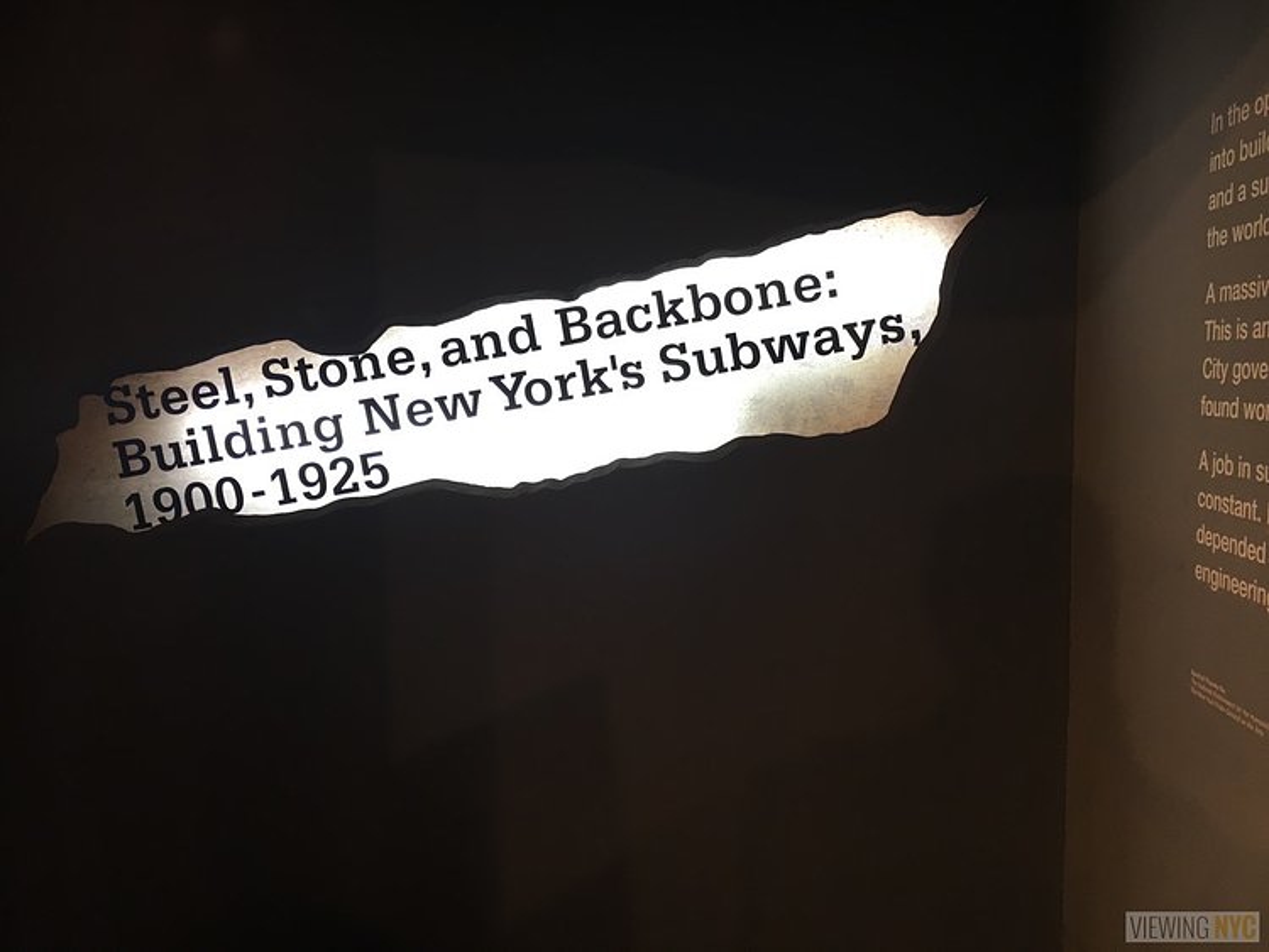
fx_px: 1063
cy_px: 476
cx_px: 634
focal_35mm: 29
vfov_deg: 48.3
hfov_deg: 61.6
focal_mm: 4.15
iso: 64
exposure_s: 1/30
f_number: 2.2
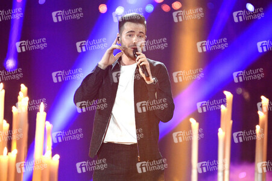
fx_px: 3775
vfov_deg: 2.7
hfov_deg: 4.1
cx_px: 136
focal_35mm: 500
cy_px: 90
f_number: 5.6
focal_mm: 500
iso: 12800
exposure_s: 1/200
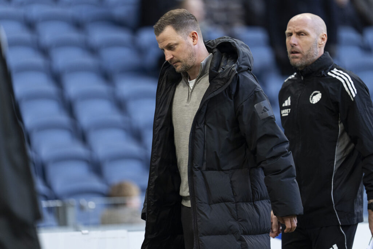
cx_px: 186
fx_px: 4145
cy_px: 124
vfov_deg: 3.4
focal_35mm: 400
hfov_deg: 5.2
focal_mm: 400
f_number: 2.8
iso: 1250
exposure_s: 1/1250
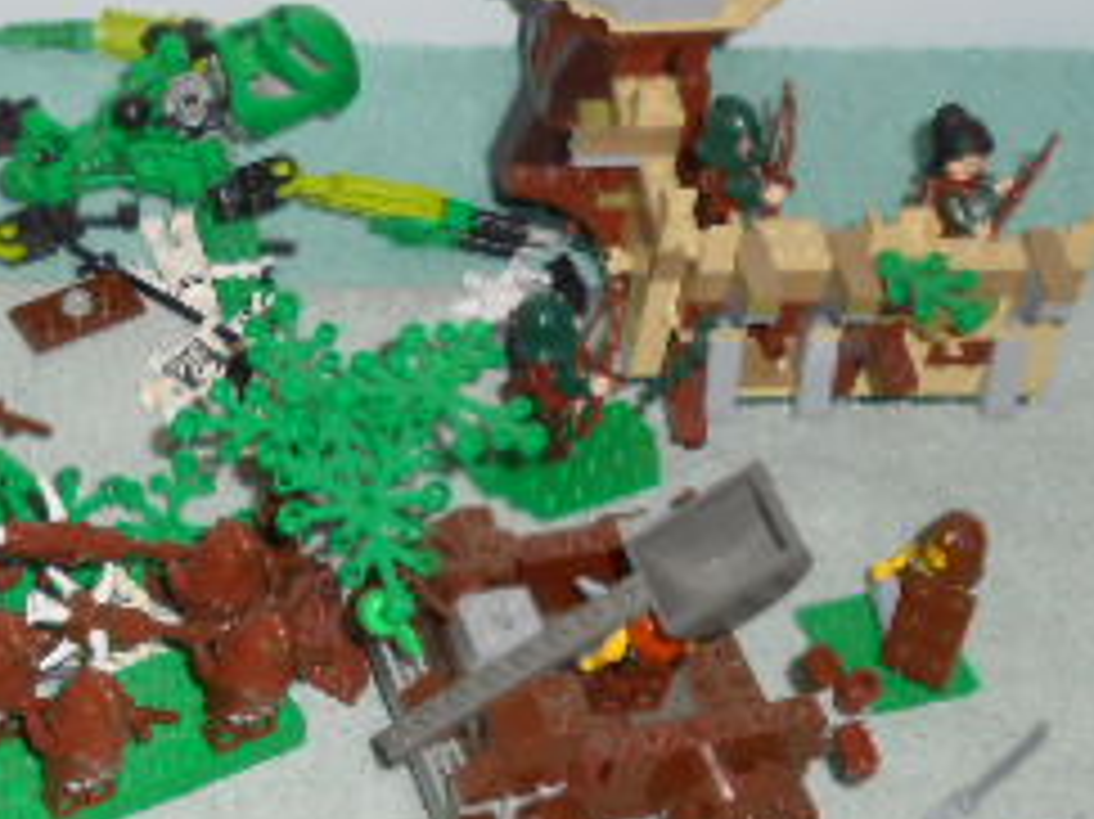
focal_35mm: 79
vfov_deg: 18.3
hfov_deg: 24.1
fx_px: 2495
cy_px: 738
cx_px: 135
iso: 80
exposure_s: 1/25
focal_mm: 5.3
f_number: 3.8
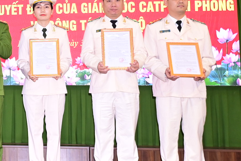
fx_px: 455
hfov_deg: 27.3
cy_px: 49
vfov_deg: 19.9
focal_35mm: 68
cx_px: -21
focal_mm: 20
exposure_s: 1/200
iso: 1000
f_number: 4
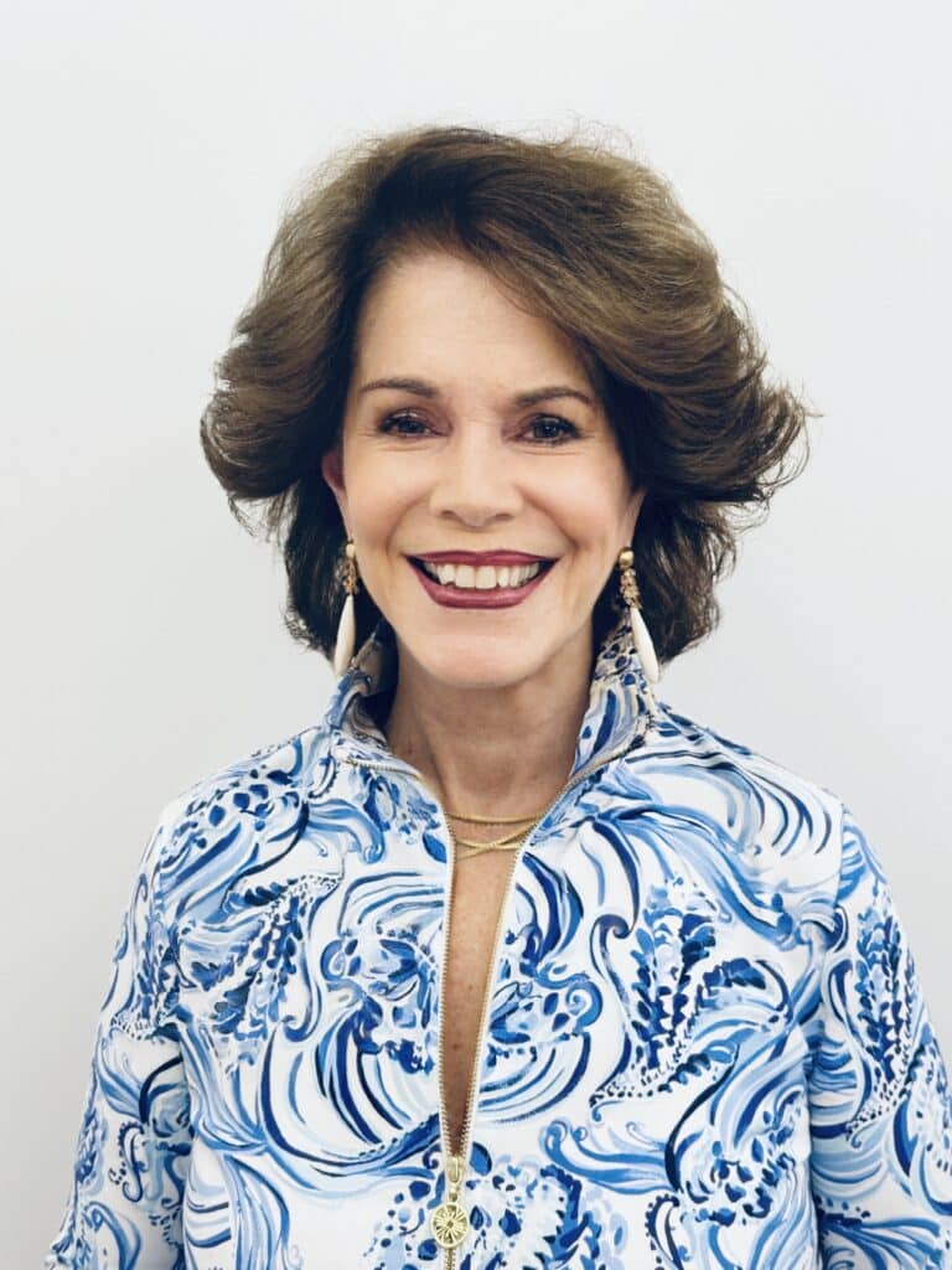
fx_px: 1760
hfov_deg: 30.3
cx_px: 476
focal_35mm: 48
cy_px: 635
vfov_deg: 39.7
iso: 80
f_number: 1.78
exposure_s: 1/60
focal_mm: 6.76
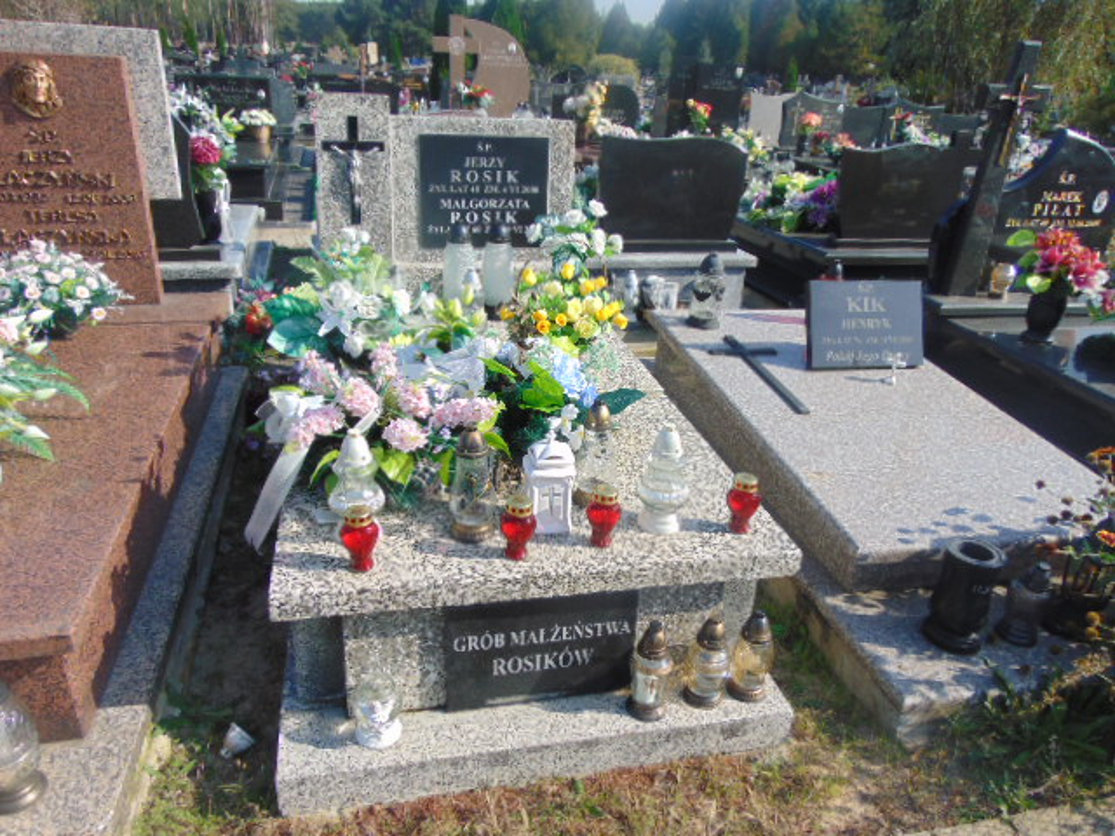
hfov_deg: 69.4
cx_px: 558
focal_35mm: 25
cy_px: 418
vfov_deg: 54.9
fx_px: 805
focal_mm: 4.5
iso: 80
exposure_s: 1/1000
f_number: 3
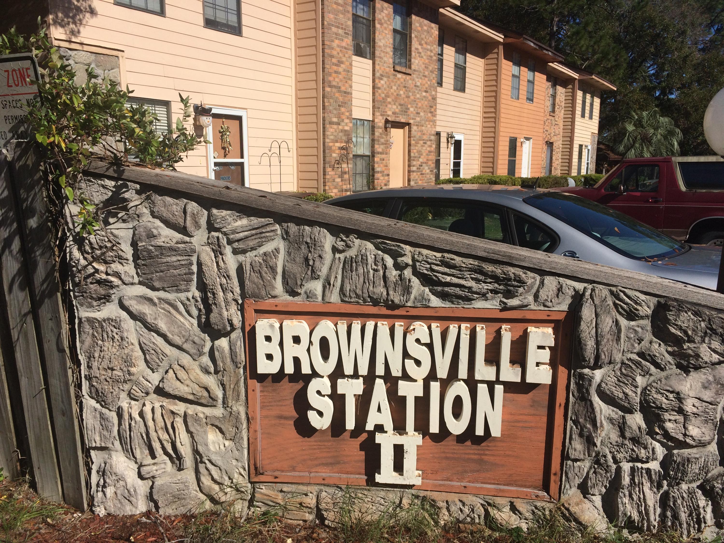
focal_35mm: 29
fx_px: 607
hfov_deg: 61.7
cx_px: 362
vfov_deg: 48.2
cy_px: 272
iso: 32
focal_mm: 4.15
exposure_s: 1/3731
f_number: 2.2
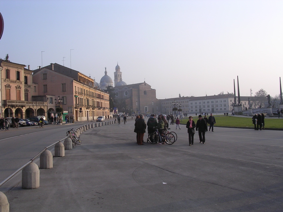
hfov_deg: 49.0
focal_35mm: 38
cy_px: 106
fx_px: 311
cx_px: 142
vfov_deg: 37.7
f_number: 5.6
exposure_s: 1/159
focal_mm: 5.8
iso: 100
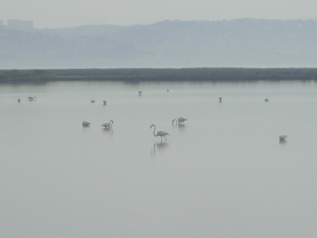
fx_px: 1154
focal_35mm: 126
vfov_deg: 11.8
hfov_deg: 15.6
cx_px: 158
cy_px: 119
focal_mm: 26.3
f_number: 5.3
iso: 50
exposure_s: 1/724
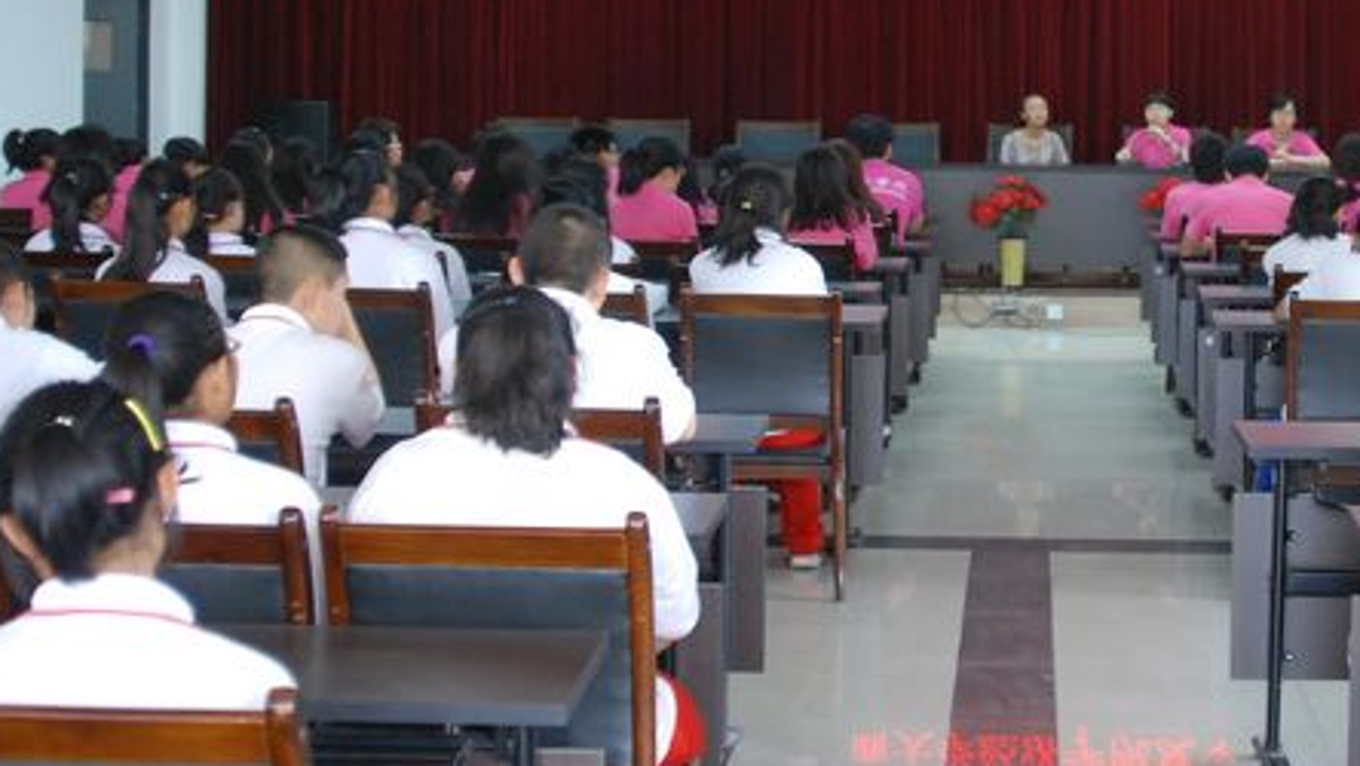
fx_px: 2453
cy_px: 147
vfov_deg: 17.6
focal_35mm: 68
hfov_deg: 30.4
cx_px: 1038
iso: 640
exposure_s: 1/30
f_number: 2.8
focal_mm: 24
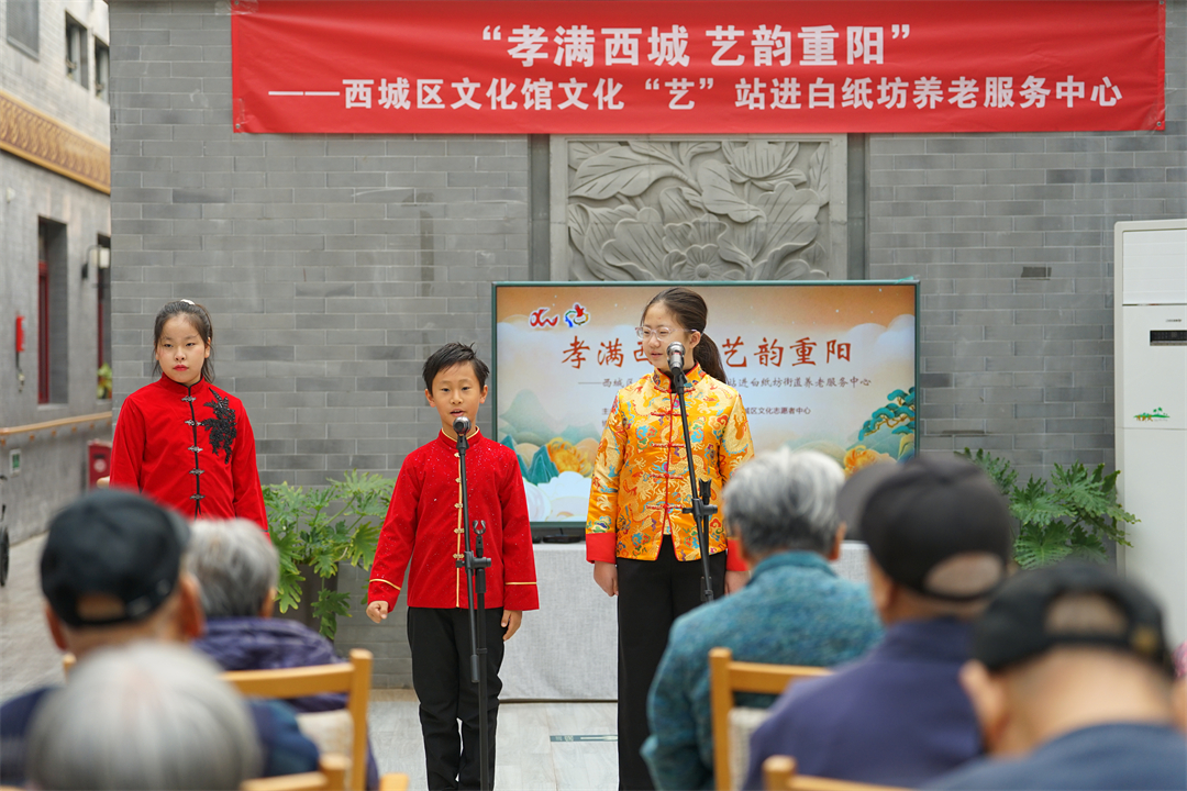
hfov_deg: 25.4
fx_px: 2638
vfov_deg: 17.1
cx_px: 594
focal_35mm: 80
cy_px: 396
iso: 400
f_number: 2.8
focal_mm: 80
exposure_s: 1/320
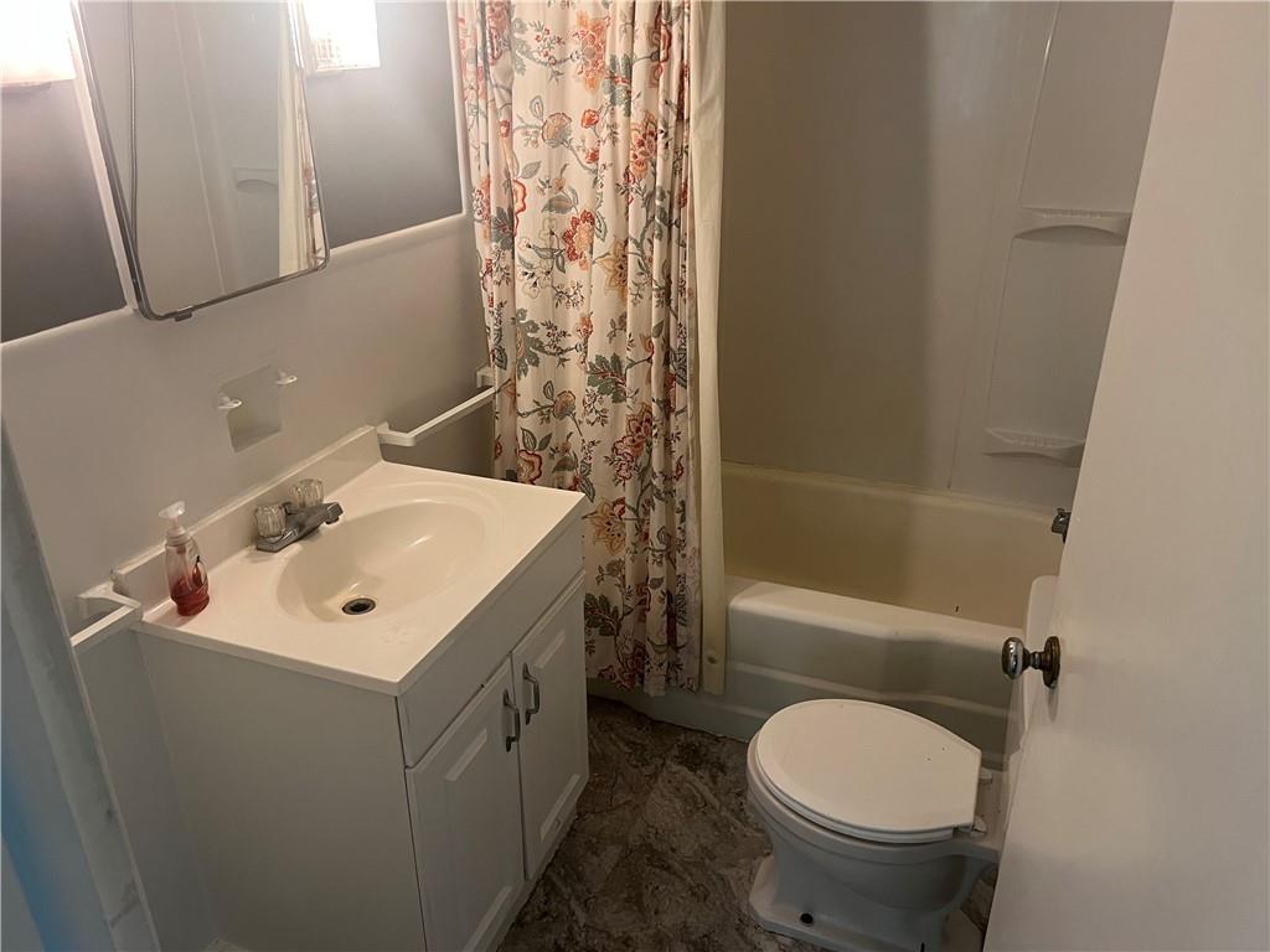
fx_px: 954
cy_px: 476
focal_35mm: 26
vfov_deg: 53.1
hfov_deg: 67.3
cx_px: 635
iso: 200
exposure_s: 1/60
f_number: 1.5
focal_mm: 5.7
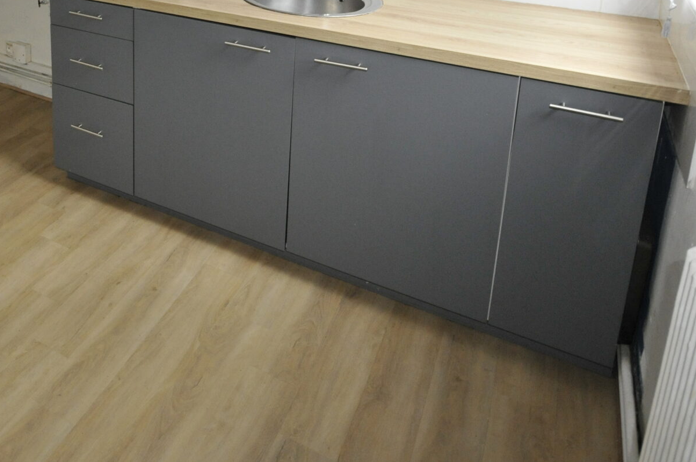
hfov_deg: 53.1
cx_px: 99
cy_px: -30
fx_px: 618
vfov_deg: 35.8
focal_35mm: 32
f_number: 5
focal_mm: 10
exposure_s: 1/80
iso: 800
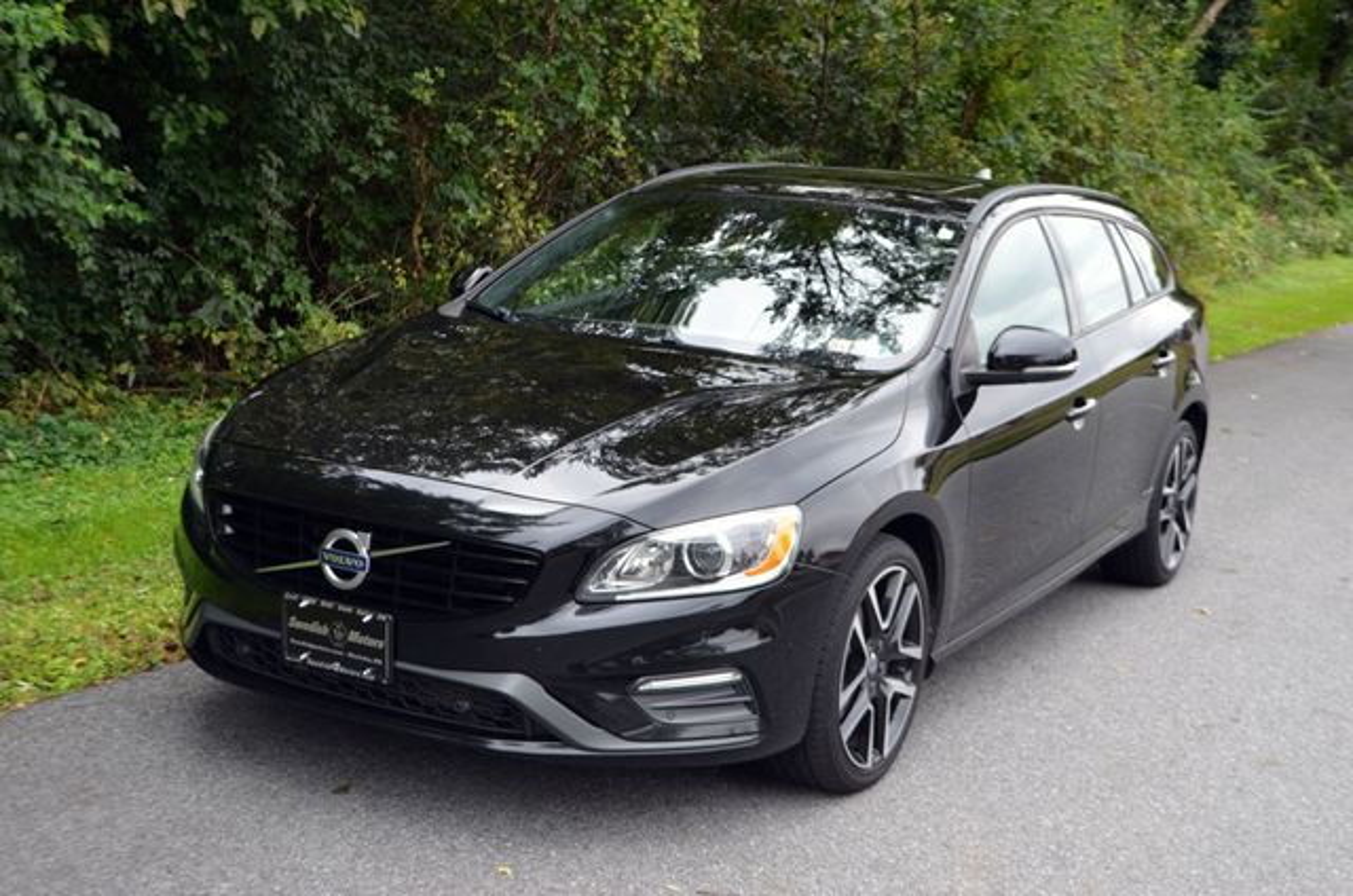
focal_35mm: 48
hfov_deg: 41.2
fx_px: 1800
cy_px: 448
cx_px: 676
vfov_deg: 28.0
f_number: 5.6
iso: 220
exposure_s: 1/125
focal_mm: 32
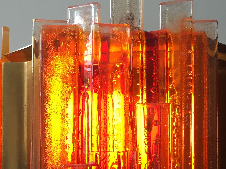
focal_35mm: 55
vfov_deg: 26.1
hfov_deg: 34.8
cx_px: 140
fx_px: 359
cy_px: 134
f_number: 2.2
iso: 50
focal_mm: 4.15
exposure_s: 1/33
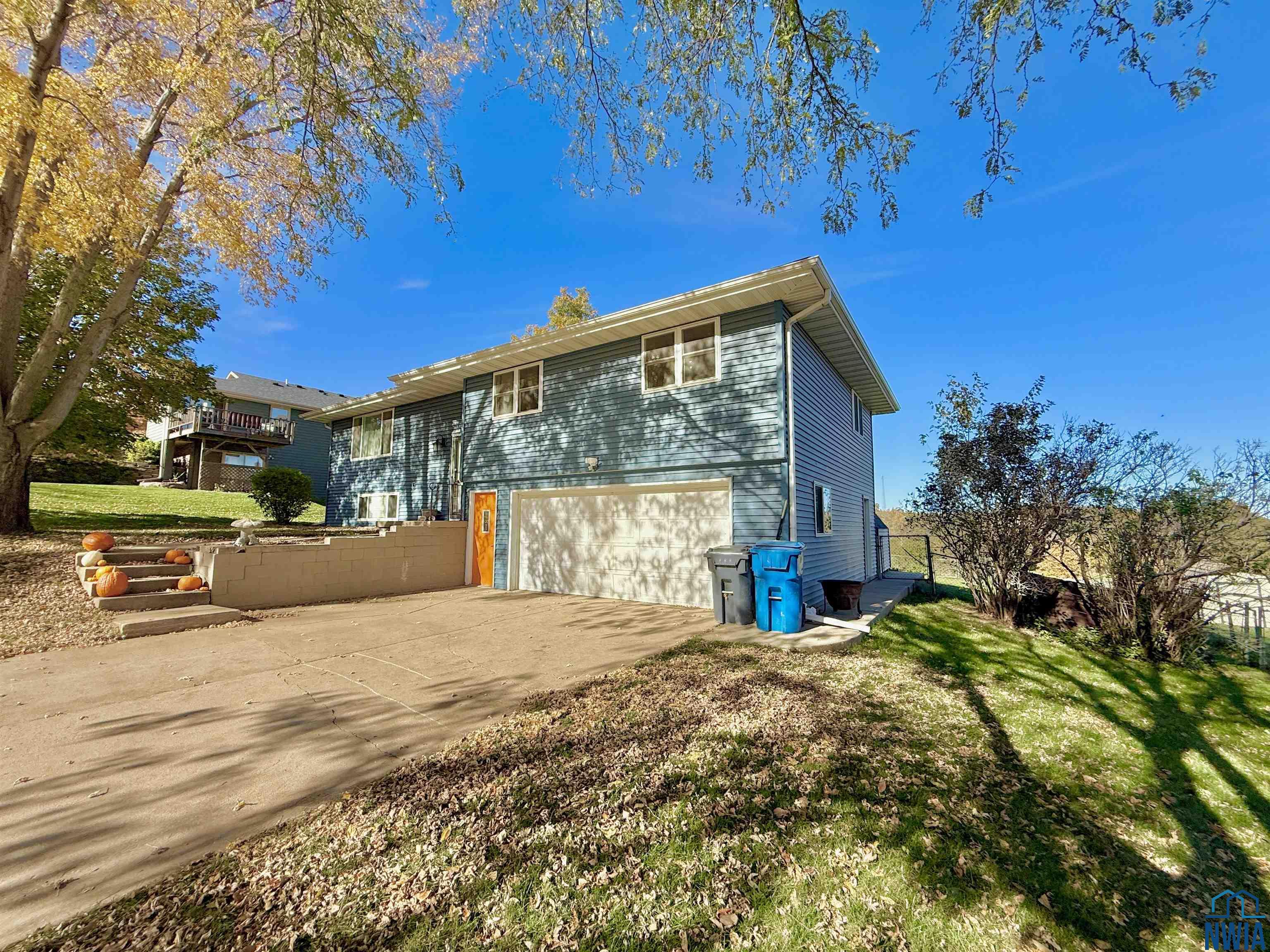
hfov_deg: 102.1
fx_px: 514
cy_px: 476
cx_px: 635
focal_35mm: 14
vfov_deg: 85.7
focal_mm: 2.22
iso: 50
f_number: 2.2
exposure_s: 1/1399
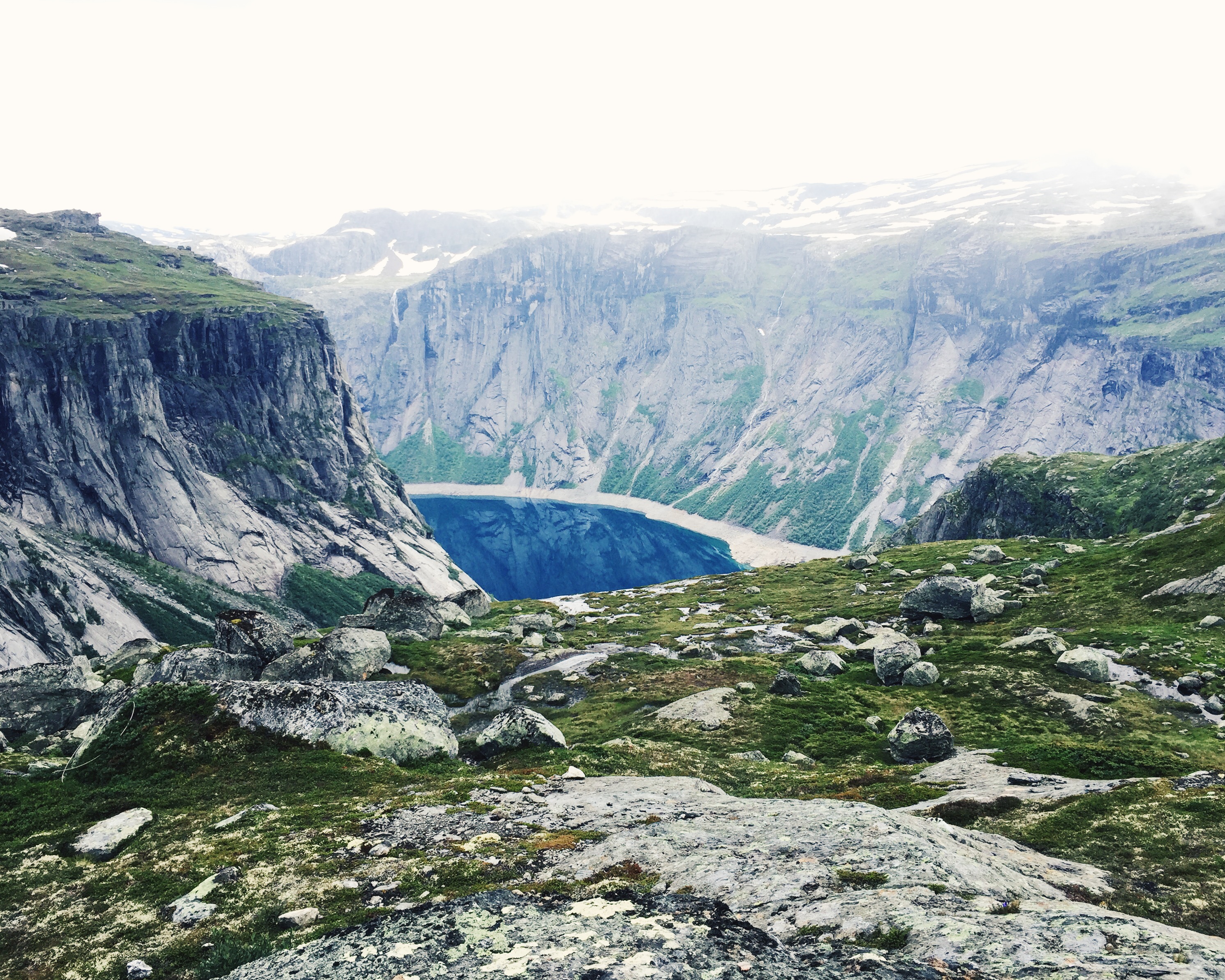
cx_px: 611
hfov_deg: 57.2
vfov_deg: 47.1
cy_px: 482
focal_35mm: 31
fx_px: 1124
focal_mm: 4.15
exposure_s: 1/359
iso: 32
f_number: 2.2
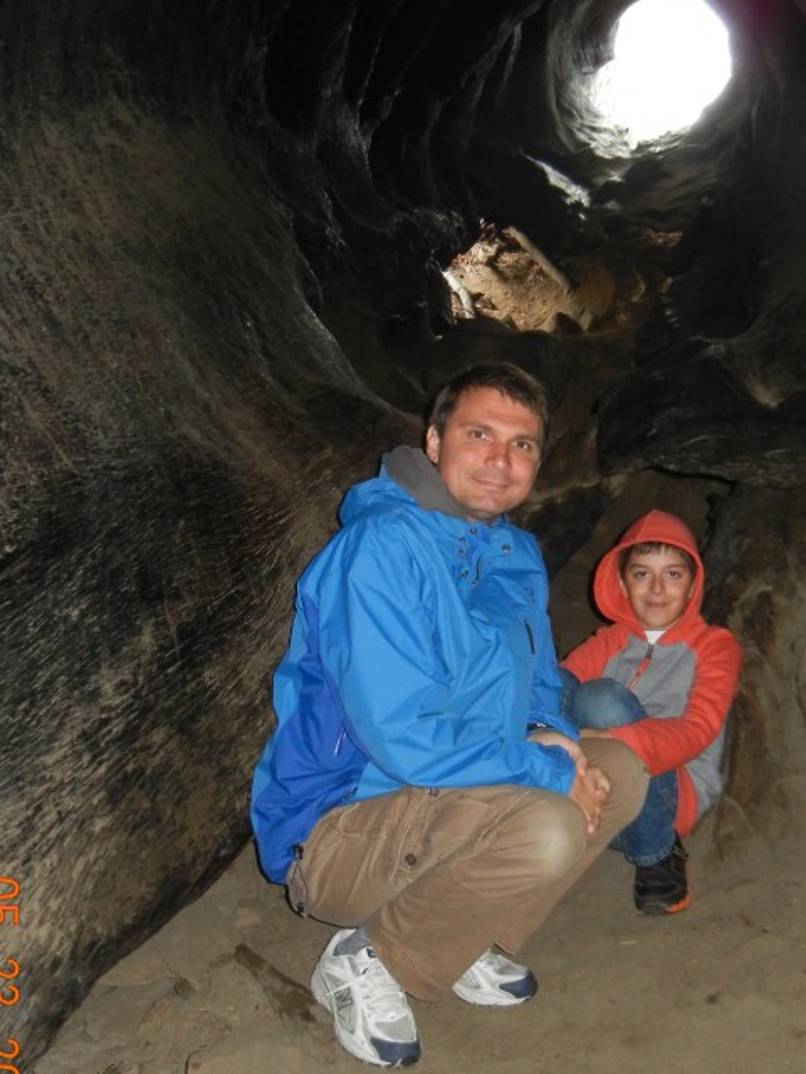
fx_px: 1490
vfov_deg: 39.7
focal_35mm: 48
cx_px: 509
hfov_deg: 30.1
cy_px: 545
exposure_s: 1/30
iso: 400
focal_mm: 5.4
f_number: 3.5
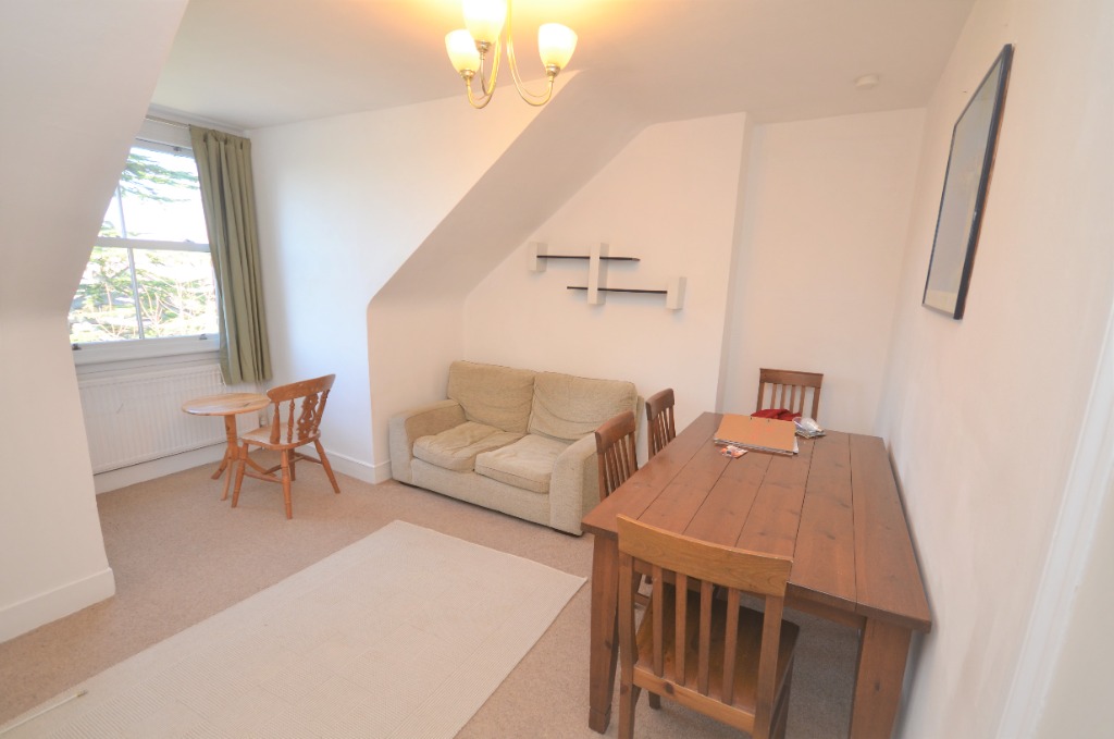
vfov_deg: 77.1
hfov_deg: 100.5
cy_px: 370
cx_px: 557
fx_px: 463
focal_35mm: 15
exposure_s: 1/60
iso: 320
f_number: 4
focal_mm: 10
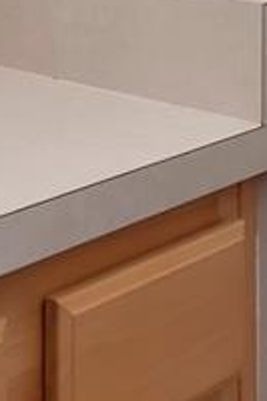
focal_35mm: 90
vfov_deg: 20.8
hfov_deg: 13.7
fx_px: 1003
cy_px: -106
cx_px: -205
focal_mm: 10
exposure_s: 1/160
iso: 500
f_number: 8
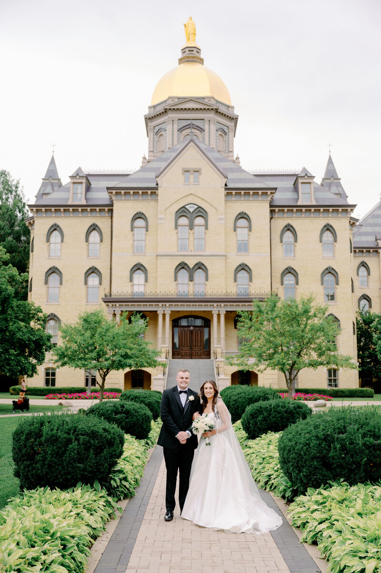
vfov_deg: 50.7
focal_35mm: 38
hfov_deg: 35.0
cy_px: 286
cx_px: 190
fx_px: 604
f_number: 2.8
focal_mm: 38
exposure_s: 1/1250
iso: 400
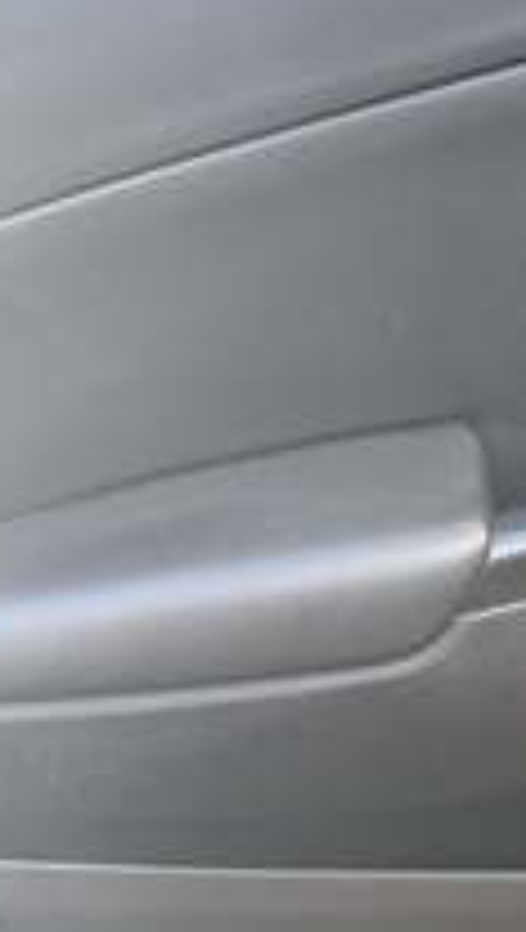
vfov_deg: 39.1
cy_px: 403
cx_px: 598
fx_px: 1309
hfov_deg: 21.4
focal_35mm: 53
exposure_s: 1/159
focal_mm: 6.76
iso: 125
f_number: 1.78
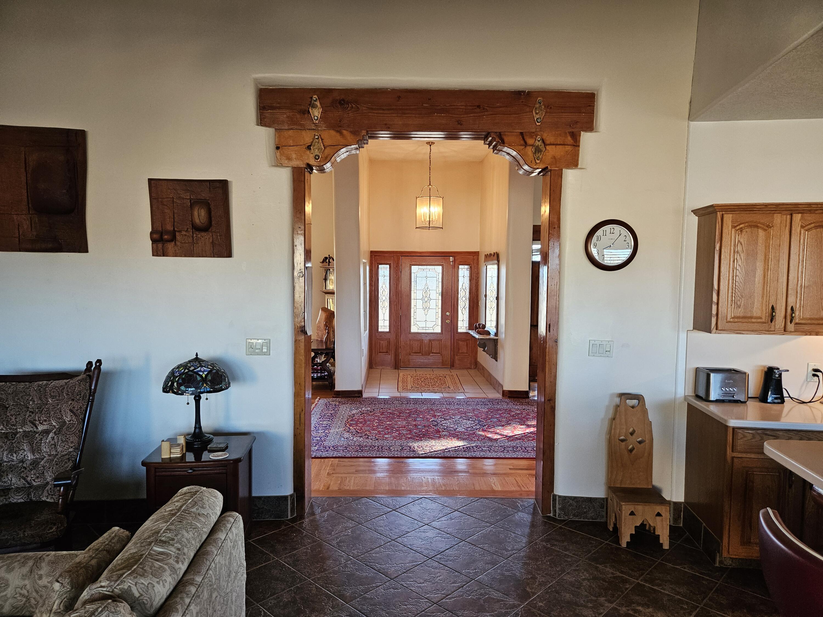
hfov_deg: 73.9
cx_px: 412
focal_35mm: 23
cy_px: 308
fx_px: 547
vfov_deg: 58.9
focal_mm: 5.4
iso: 250
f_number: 1.8
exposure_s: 1/120
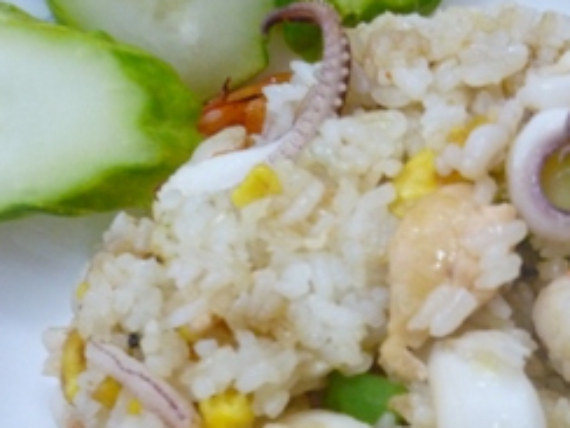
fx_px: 1268
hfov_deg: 24.7
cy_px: 386
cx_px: 493
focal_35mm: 77
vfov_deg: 18.8
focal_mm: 6.9
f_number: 3
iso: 400
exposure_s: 1/13
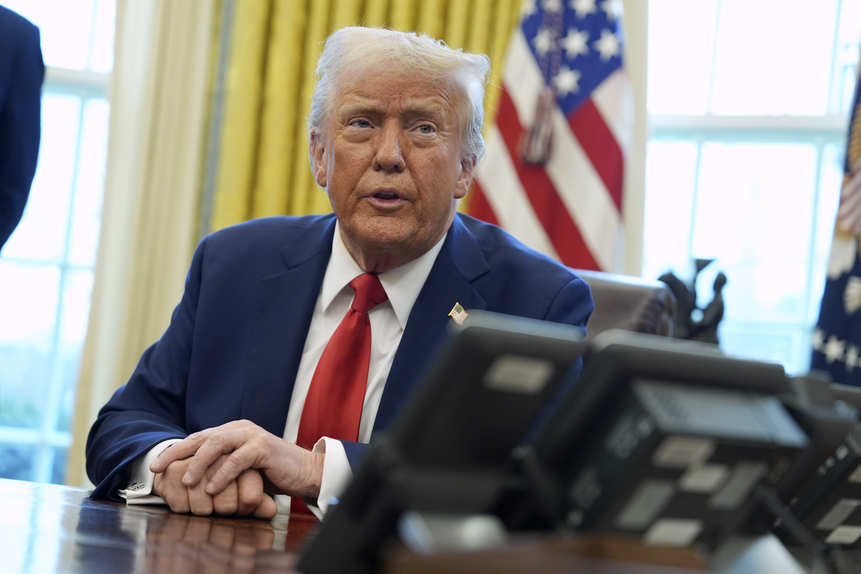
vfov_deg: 19.5
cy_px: 287
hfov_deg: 28.8
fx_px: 1674
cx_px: 430
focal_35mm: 70
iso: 2000
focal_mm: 70
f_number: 2.8
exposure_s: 1/500
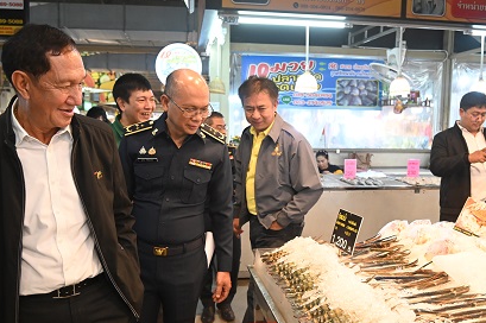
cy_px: 188
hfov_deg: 58.8
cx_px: 242
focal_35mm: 32
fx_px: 432
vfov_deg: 40.9
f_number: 4.5
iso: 5000
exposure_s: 1/320
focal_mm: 24
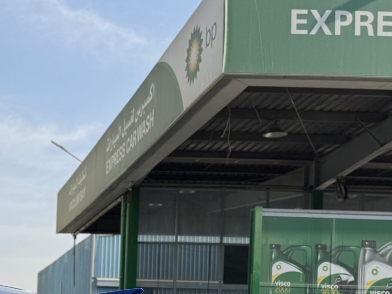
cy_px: 330
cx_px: -51
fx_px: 770
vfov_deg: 20.5
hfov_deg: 26.1
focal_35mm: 68
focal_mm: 6.76
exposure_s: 1/3413
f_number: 1.78
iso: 80
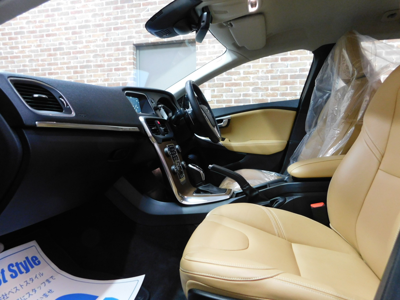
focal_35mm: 23
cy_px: 150
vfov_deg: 58.9
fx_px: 266
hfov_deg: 73.9
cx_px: 200
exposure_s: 1/13
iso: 400
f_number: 3
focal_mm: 4
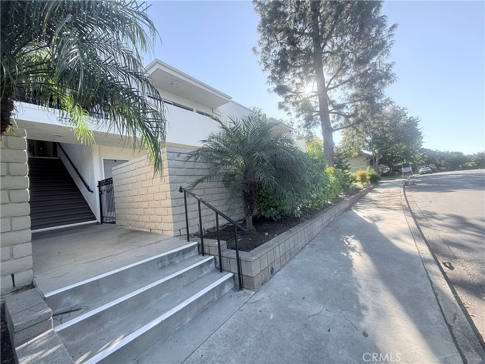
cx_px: 242
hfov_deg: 102.1
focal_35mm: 14
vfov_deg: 85.7
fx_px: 196
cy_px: 182
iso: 64
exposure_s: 1/318
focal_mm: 2.22
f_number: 2.2
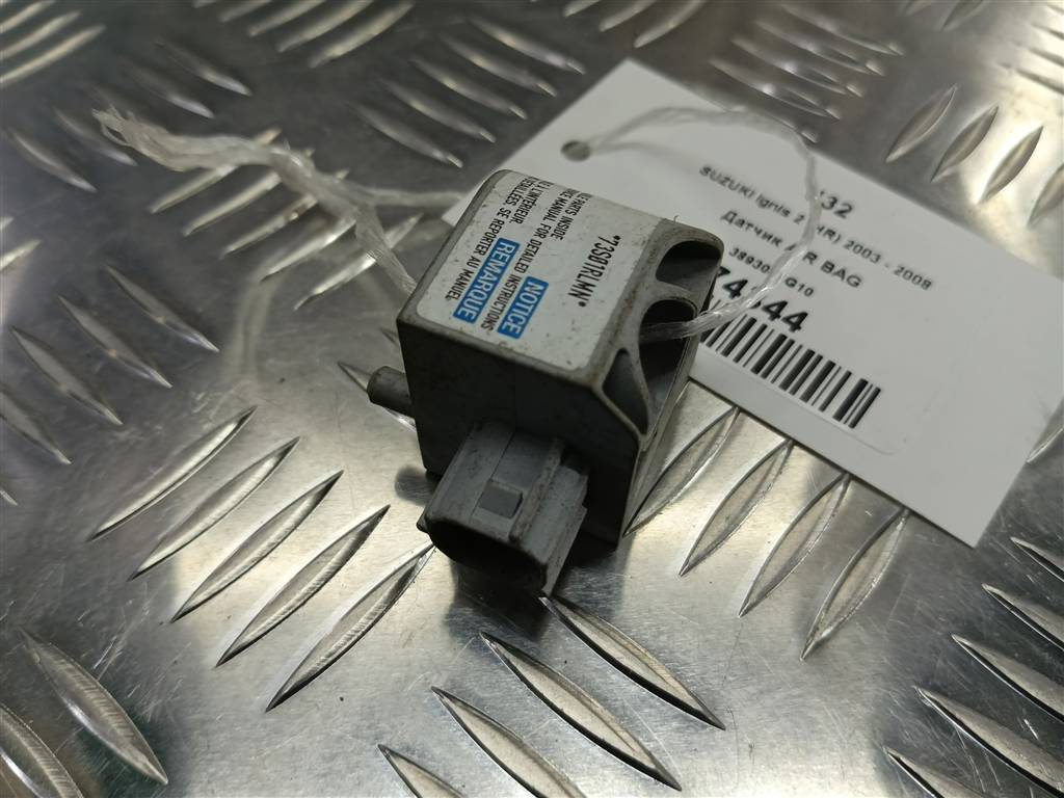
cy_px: 399
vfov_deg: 51.4
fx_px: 830
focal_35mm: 27
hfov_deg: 65.3
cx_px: 532
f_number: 1.6
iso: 100
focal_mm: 4.11
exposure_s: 1/100
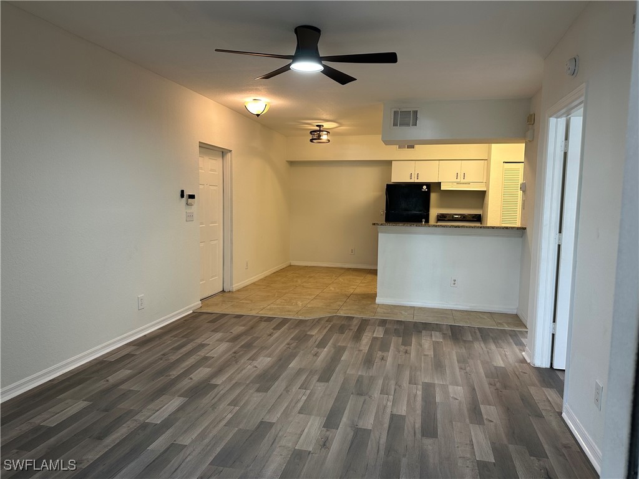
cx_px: 320
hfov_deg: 71.6
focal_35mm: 24
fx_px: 443
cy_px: 240
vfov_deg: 56.8
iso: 125
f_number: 1.78
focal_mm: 6.86
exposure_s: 1/60
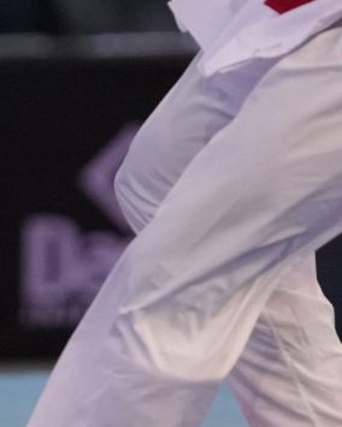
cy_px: -156
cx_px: -149
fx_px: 17524
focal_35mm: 1385
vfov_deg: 1.4
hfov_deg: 1.1
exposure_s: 1/1000
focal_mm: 194
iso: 2000
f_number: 2.8
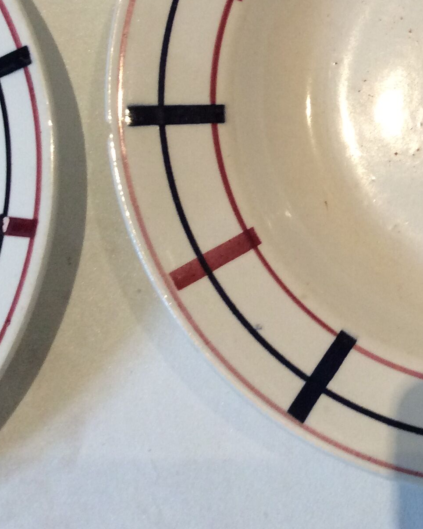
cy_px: 119
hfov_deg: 21.8
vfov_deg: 27.8
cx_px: 446
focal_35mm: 67
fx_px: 1049
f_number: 2.4
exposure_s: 1/25
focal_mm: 3.3
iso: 100
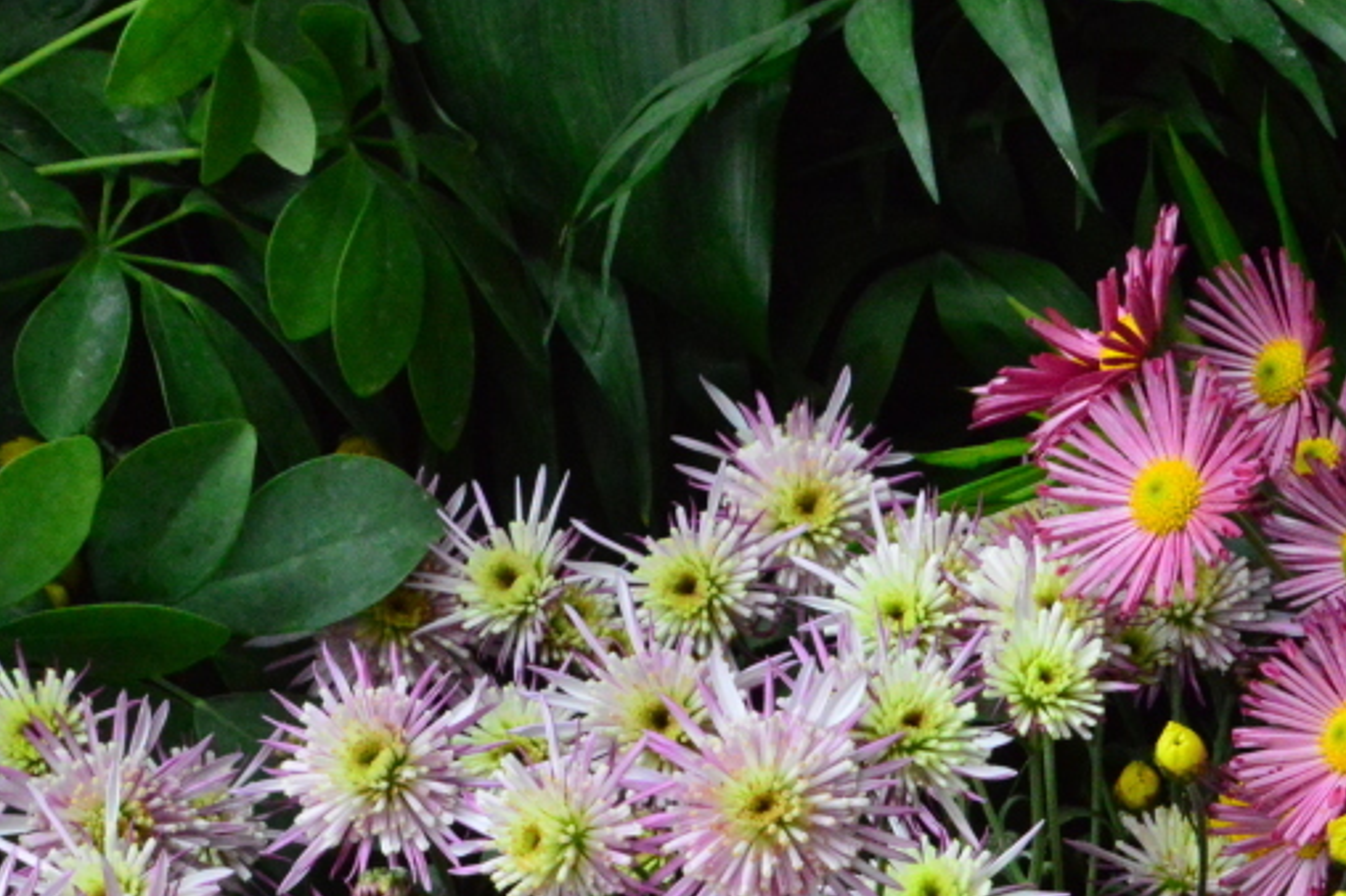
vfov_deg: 5.3
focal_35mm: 257
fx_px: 9603
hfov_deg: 8.0
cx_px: 845
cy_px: 656
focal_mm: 85
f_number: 22
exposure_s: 1/30
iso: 6400
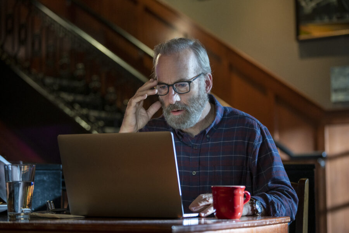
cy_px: 116
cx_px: 174
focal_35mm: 80
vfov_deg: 17.0
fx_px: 775
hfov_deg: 25.4
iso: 2500
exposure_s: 1/125
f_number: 2.8
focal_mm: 80
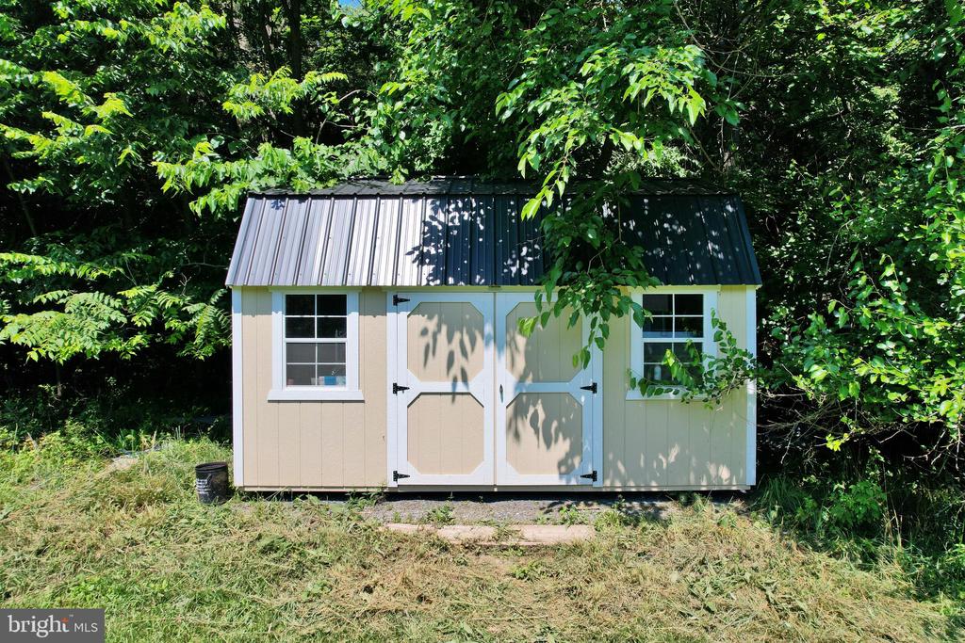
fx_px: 590
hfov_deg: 78.6
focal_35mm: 22
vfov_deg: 57.2
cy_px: 322
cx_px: 482
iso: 100
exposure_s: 1/2000
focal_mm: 8.38
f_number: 2.8
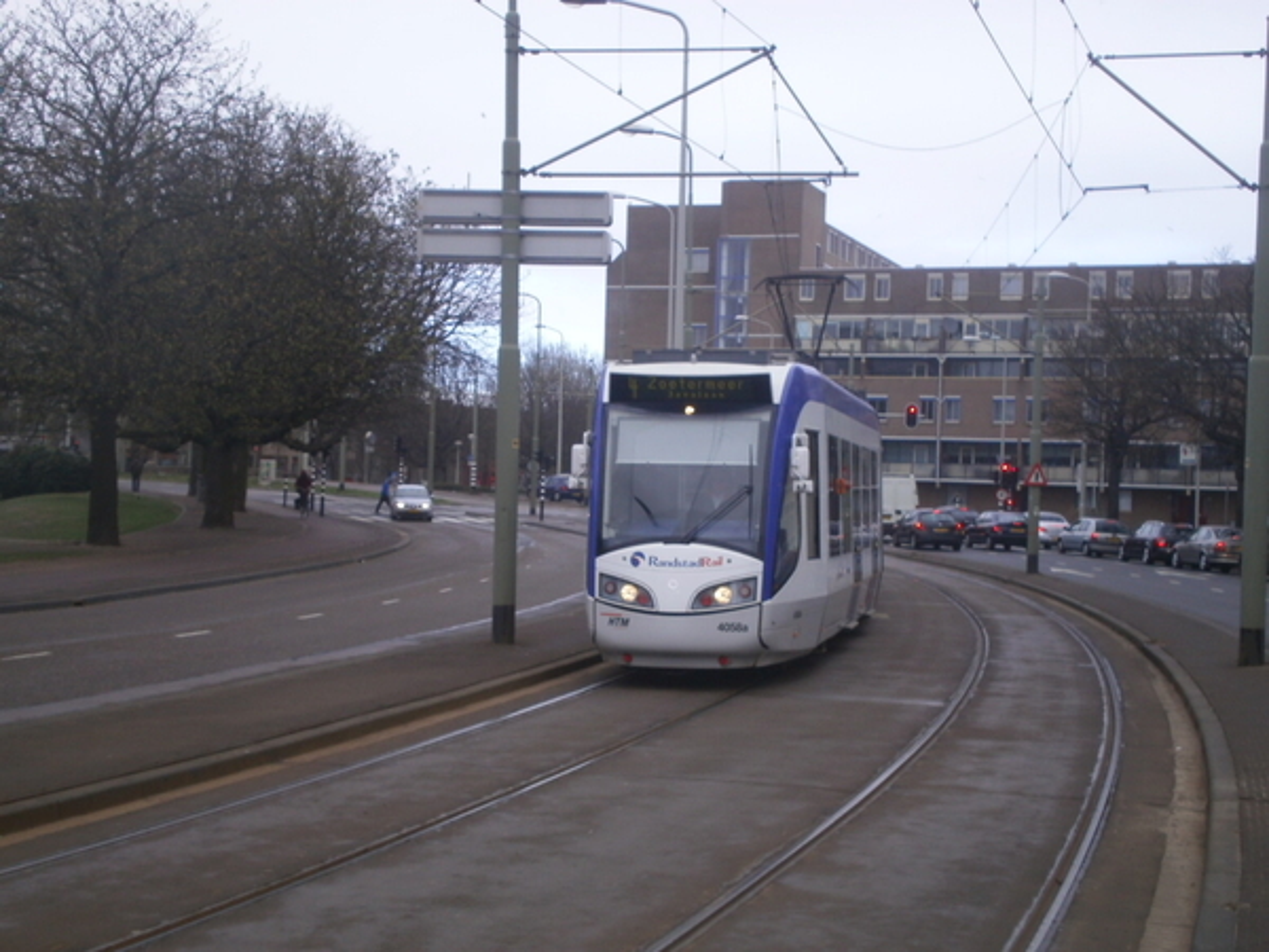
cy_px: 476
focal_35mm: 59
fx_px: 2163
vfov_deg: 24.8
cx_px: 634
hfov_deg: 32.7
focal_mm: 10.3
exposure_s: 1/160
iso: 100
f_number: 5.9
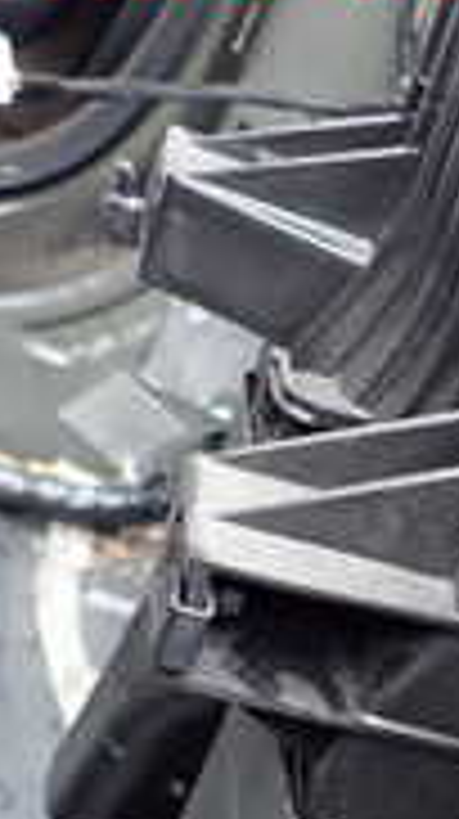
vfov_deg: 22.3
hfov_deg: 11.1
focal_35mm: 90
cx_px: 1120
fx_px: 1953
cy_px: 922
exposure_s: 1/30
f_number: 2
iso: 500
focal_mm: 4.5
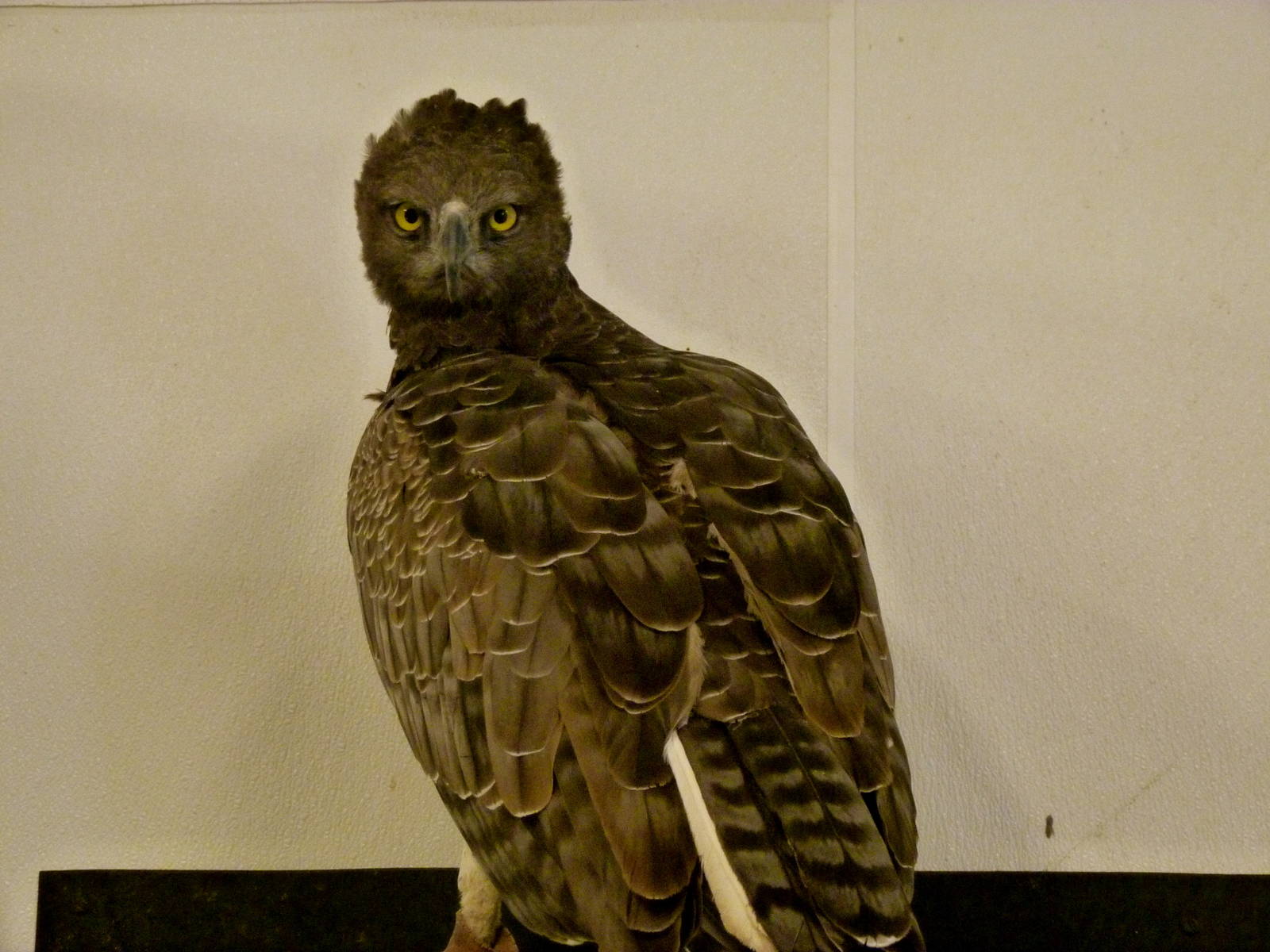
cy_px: 476
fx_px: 3339
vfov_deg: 16.2
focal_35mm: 91
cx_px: 635
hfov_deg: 21.5
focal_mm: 16.5
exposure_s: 1/30
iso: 800
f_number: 3.4
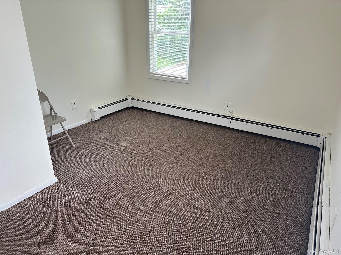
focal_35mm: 24
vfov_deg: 56.8
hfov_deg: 71.6
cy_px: 128
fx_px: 236
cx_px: 170
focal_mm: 6.86
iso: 100
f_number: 1.78
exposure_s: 1/121
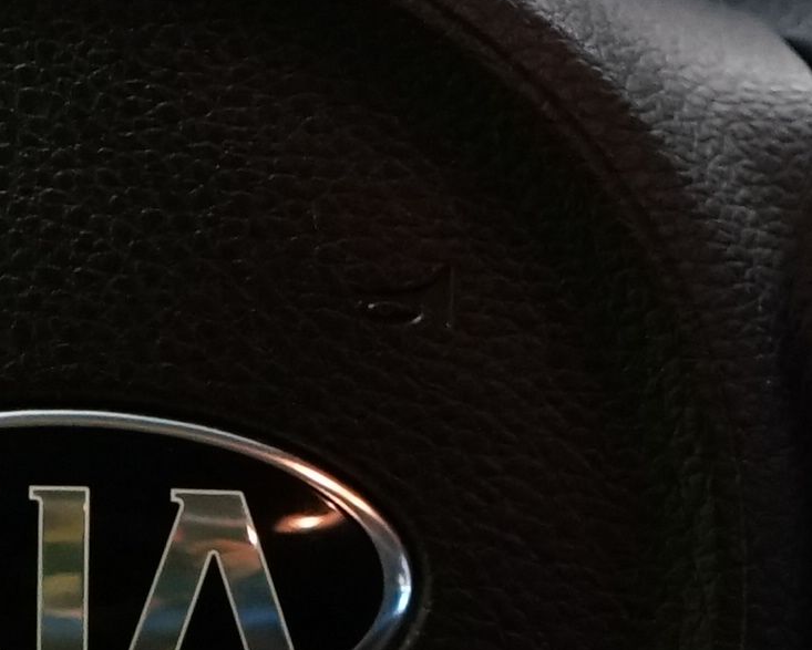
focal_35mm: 215
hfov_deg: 9.0
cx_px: 381
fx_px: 5169
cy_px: 471
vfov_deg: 7.2
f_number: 4.5
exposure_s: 1/30
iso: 2500
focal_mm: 28
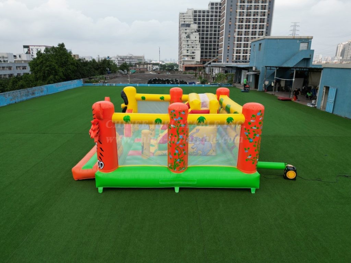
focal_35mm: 24
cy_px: 132
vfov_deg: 56.8
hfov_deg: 71.6
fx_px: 243
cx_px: 176
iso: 120
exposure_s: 1/2000
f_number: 1.7
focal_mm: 6.72
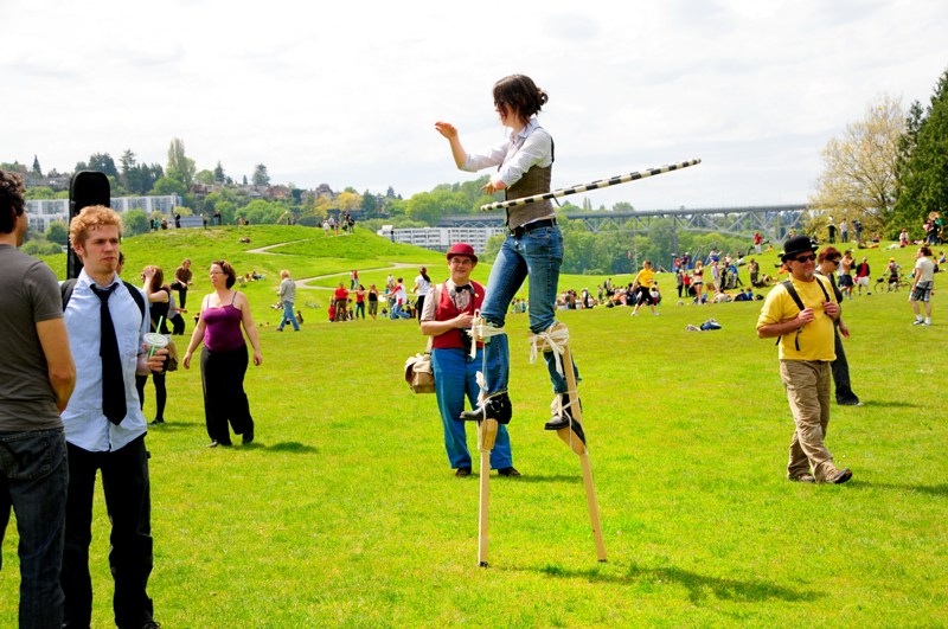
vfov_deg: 21.5
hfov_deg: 31.9
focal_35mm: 63
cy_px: 314
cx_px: 474
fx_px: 1657
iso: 400
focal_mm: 42
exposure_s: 1/1000
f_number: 7.1
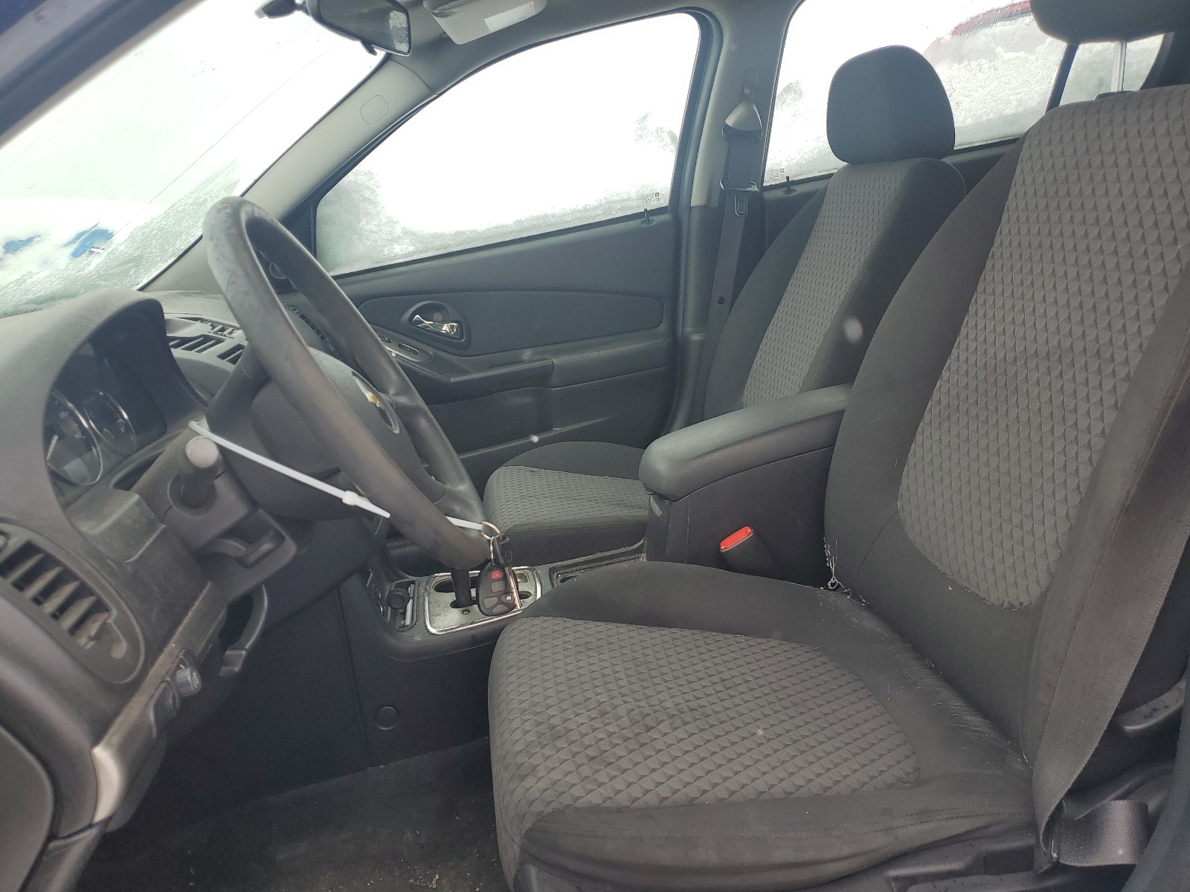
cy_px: 446
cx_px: 595
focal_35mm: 26
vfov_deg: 53.1
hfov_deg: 67.3
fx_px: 894
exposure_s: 1/588
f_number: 1.5
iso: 50
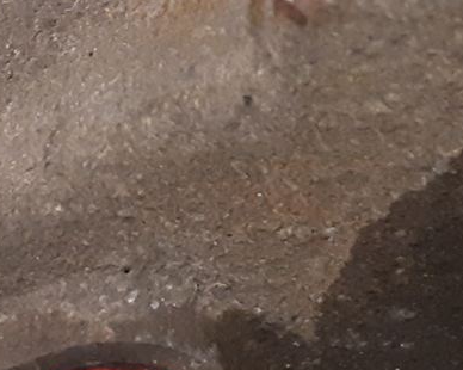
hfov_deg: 14.4
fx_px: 1835
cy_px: -60
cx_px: 290
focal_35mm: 134
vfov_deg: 11.3
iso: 320
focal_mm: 3.93
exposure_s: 1/50
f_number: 1.7
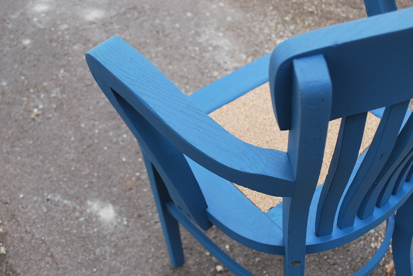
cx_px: 206
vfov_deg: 30.9
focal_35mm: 44
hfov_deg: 44.9
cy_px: 138
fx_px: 500
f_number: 5.6
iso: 200
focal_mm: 29
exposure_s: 1/125
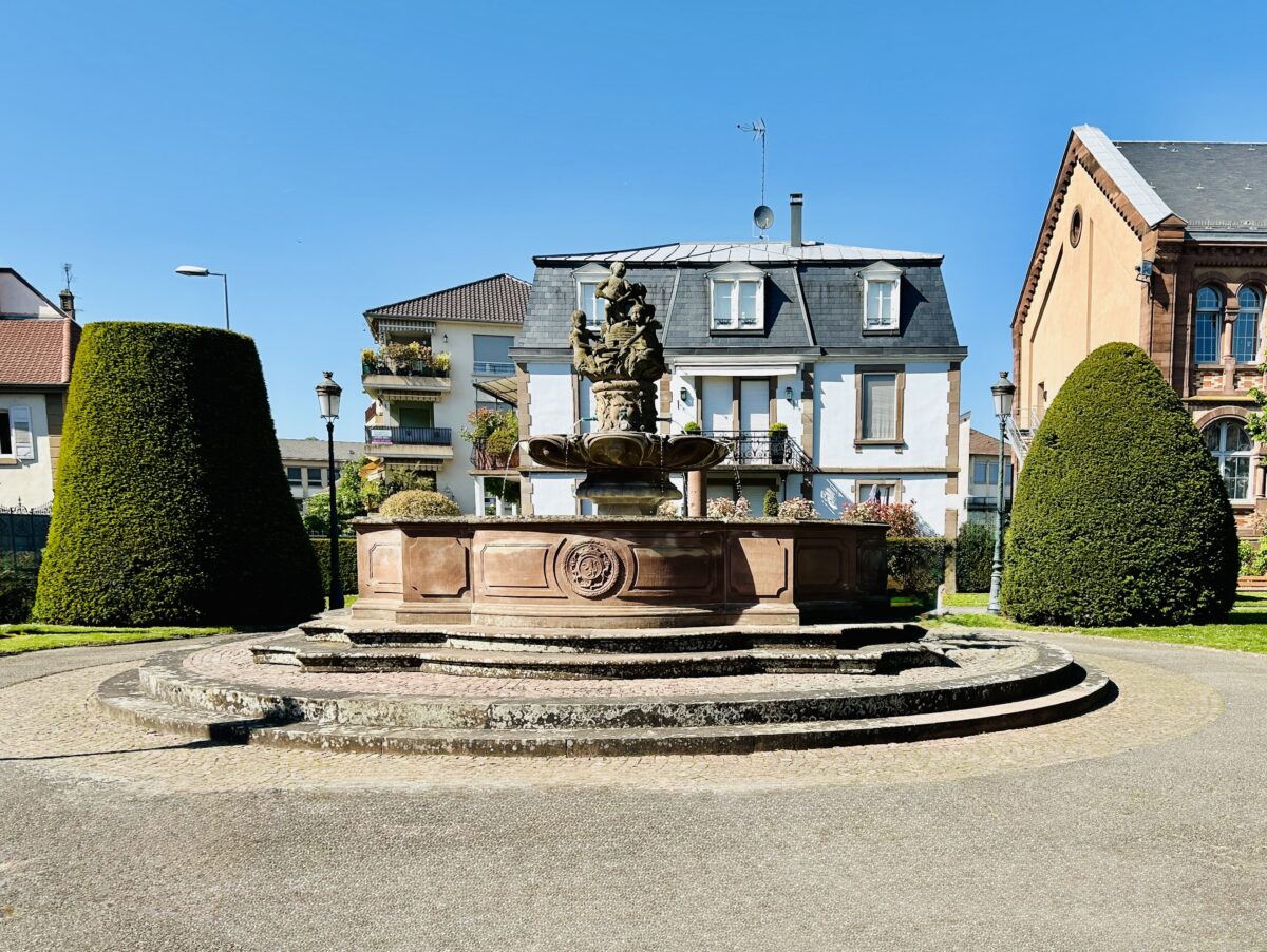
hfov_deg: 67.3
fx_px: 952
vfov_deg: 53.1
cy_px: 476
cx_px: 634
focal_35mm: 26
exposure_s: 1/3257
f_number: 1.5
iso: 50
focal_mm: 5.7
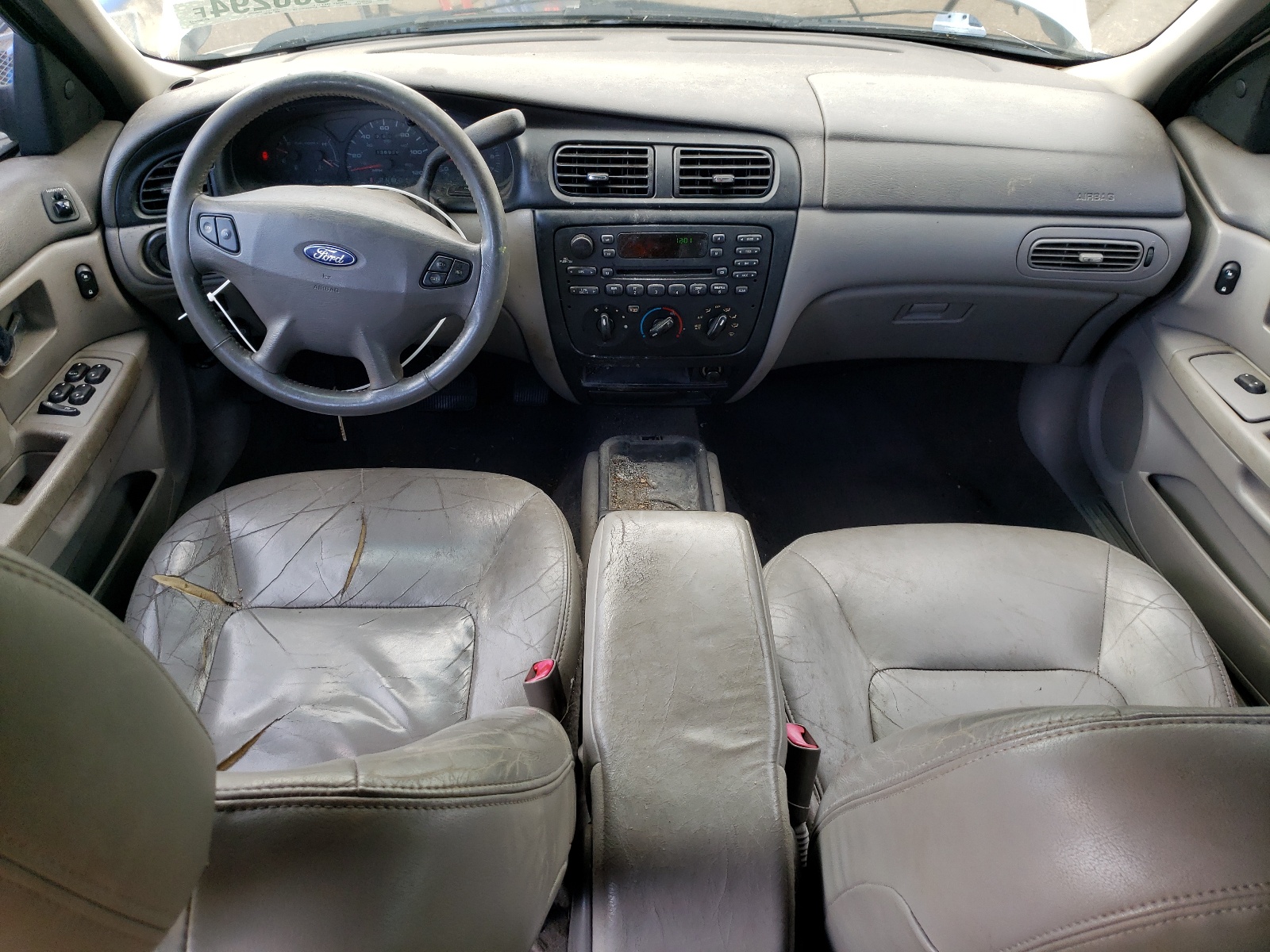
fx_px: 954
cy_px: 476
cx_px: 635
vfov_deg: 53.1
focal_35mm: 26
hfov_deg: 67.3
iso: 50
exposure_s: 1/145
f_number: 1.5
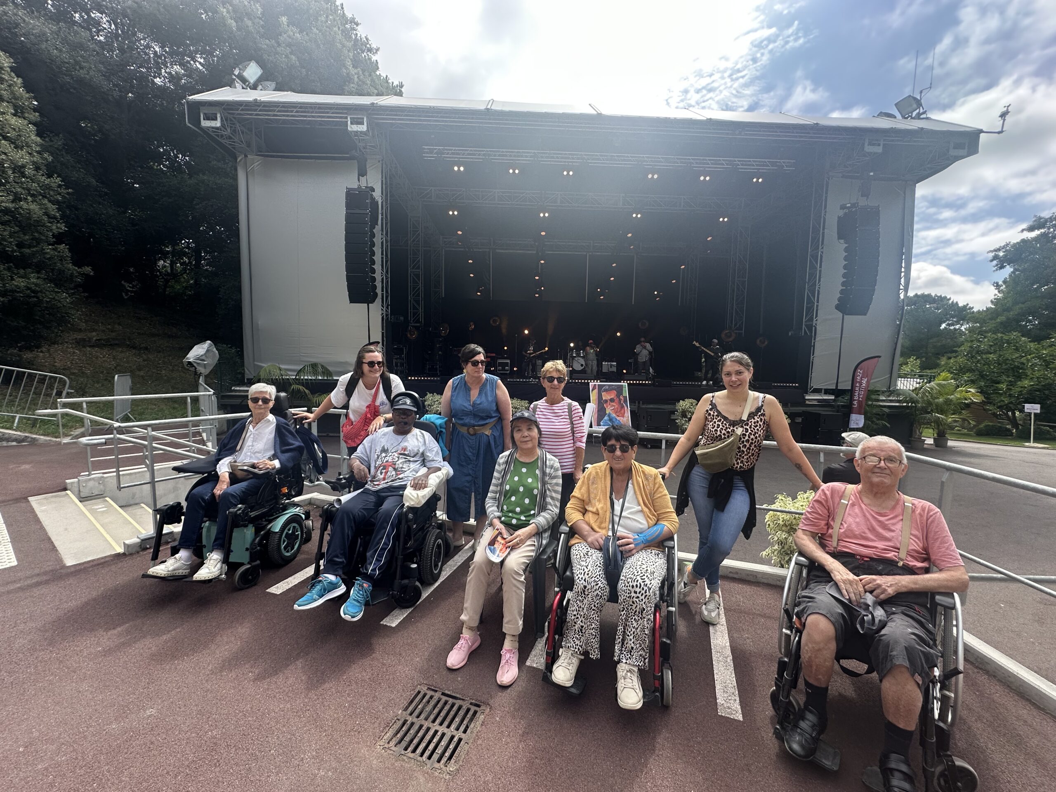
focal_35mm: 14
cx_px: 528
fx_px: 427
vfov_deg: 85.7
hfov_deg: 102.1
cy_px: 396
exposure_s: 1/636
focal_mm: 2.22
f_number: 2.2
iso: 40
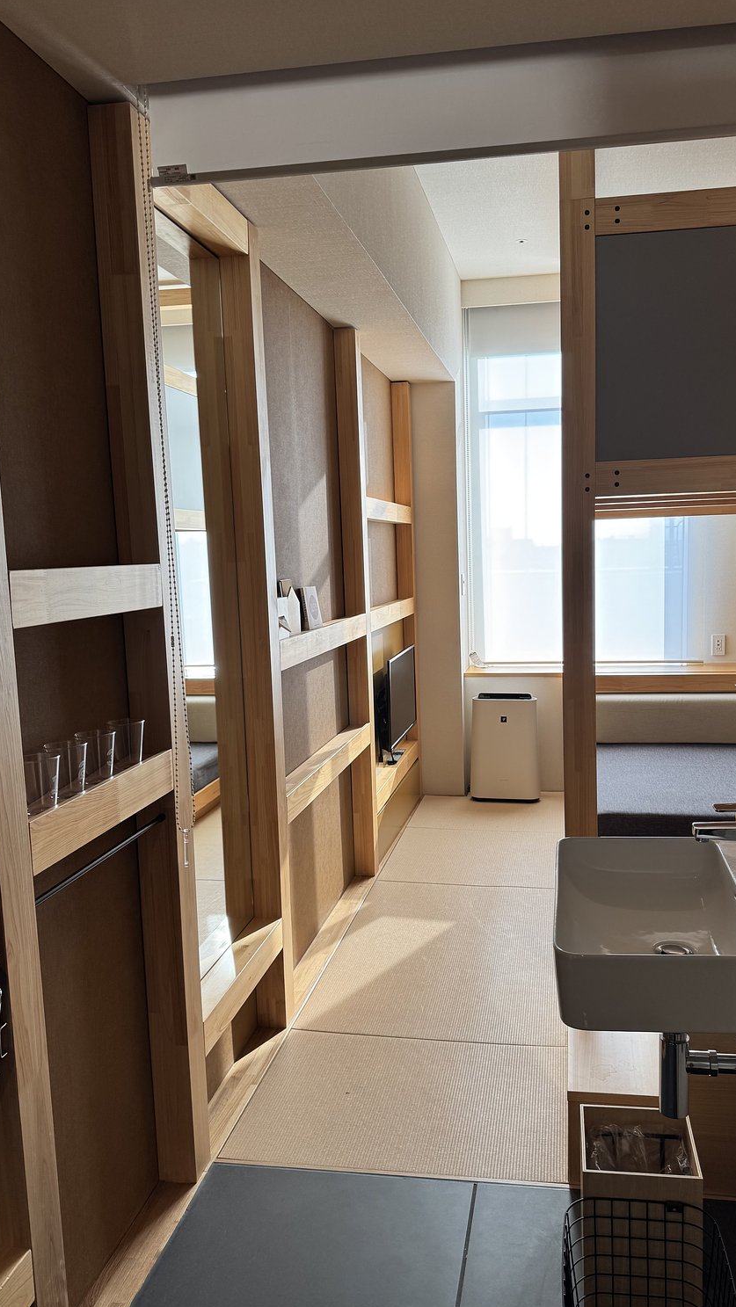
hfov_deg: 42.8
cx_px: 426
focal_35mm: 27
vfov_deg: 69.8
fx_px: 936
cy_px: 670
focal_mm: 6.76
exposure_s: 1/191
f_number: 1.78
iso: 64
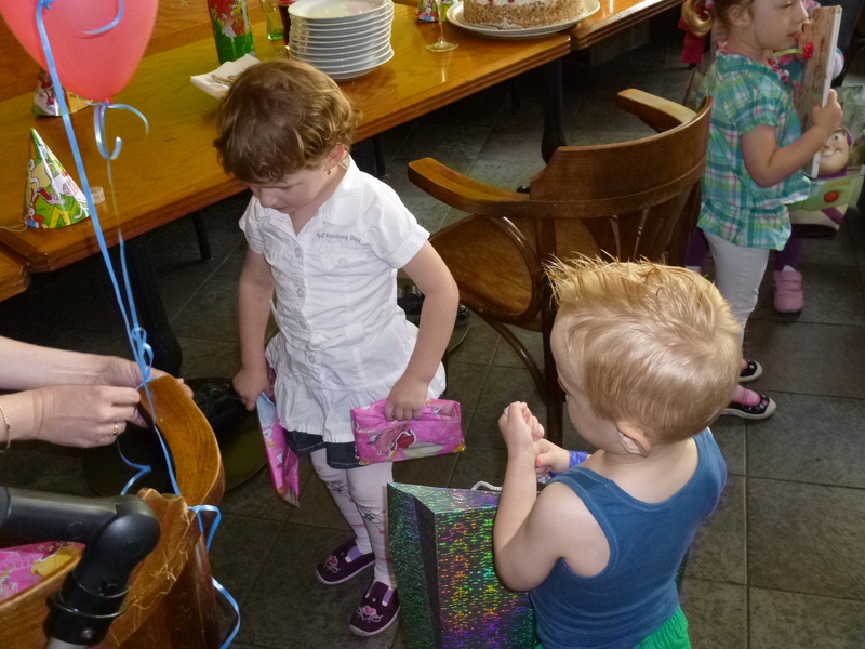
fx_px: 900
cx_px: 432
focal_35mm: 36
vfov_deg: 39.7
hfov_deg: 51.4
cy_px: 324
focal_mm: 6.5
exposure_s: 1/60
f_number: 3.6
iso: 400
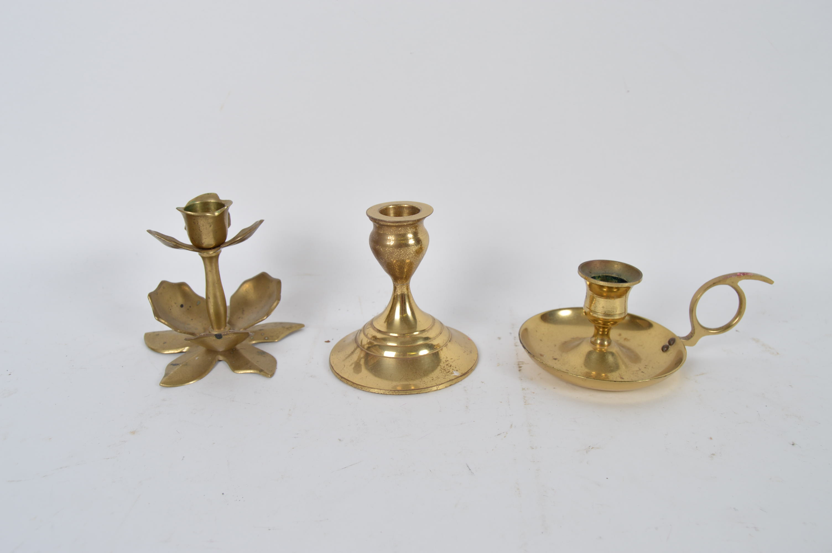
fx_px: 762
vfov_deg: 39.9
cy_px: 276
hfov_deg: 57.3
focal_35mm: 33
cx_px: 416
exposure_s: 1/80
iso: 100
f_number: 5.6
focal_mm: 22
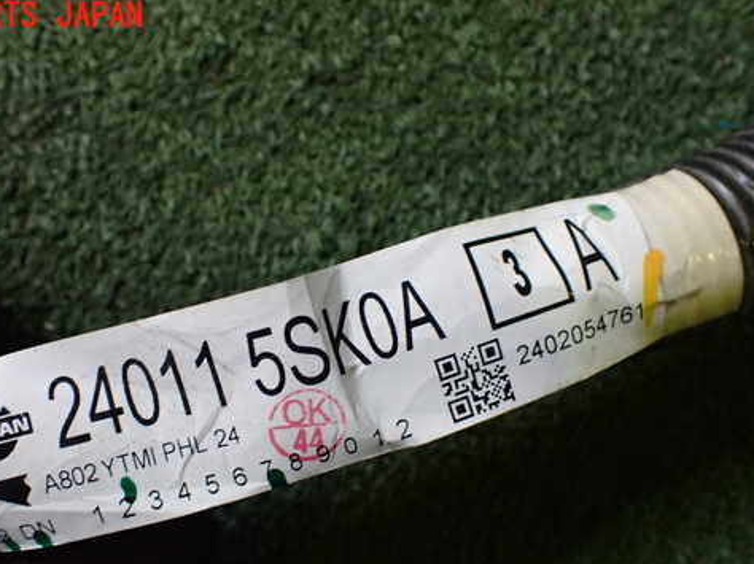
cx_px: 331
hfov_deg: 48.9
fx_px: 827
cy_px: 354
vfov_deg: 37.5
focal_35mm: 38
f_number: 2.3
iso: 500
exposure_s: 1/125
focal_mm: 5.4
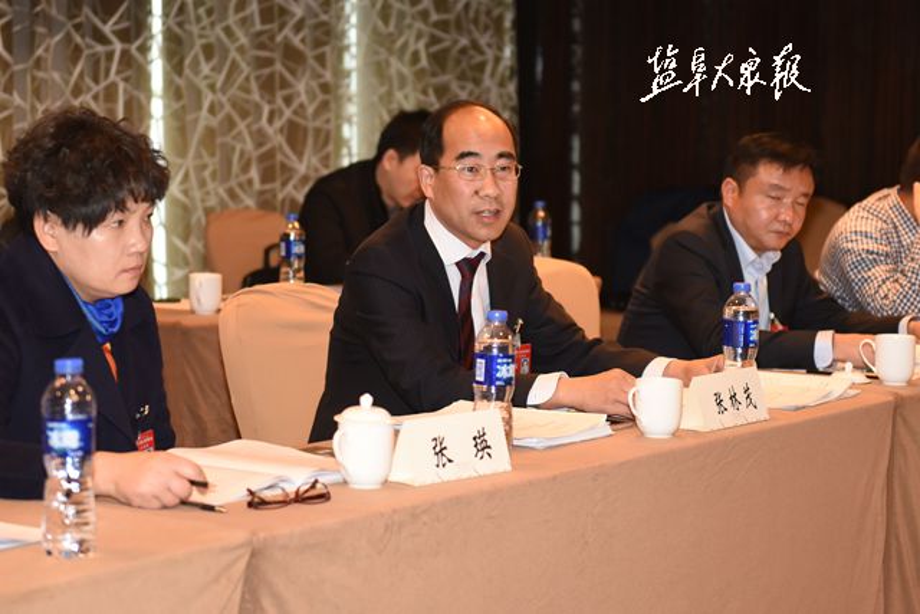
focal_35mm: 70
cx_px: 460
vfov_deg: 19.5
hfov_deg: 28.8
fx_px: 1789
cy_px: 307
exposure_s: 1/200
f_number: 2.8
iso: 1600
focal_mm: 70
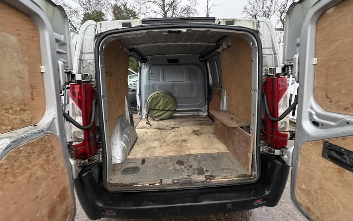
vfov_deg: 74.6
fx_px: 144
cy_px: 101
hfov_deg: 101.5
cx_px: 176
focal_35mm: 15
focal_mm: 2.22
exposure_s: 1/60
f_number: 2.2
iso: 400
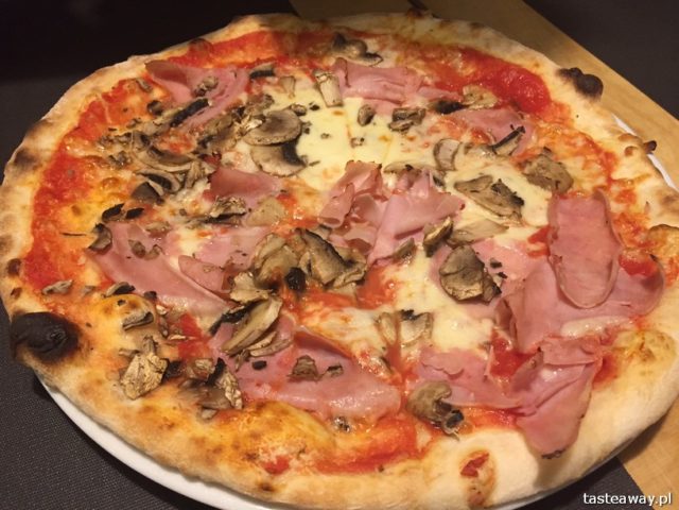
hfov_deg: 61.7
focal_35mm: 29
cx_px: 340
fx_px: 569
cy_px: 255
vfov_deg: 48.2
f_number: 2.2
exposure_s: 1/33
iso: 200
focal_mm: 4.15
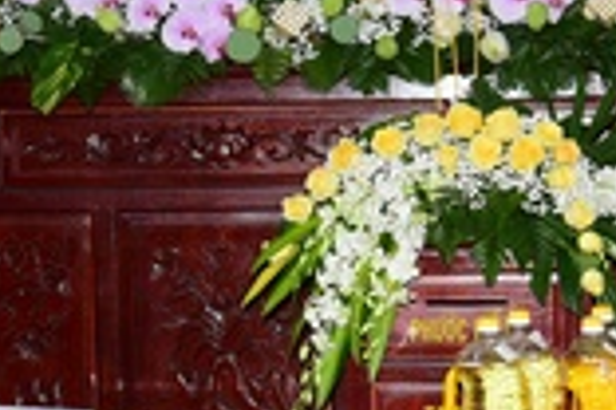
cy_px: 110
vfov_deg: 10.9
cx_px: 454
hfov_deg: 16.3
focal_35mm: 125
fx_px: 2139
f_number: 4
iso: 320
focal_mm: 30
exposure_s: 1/60
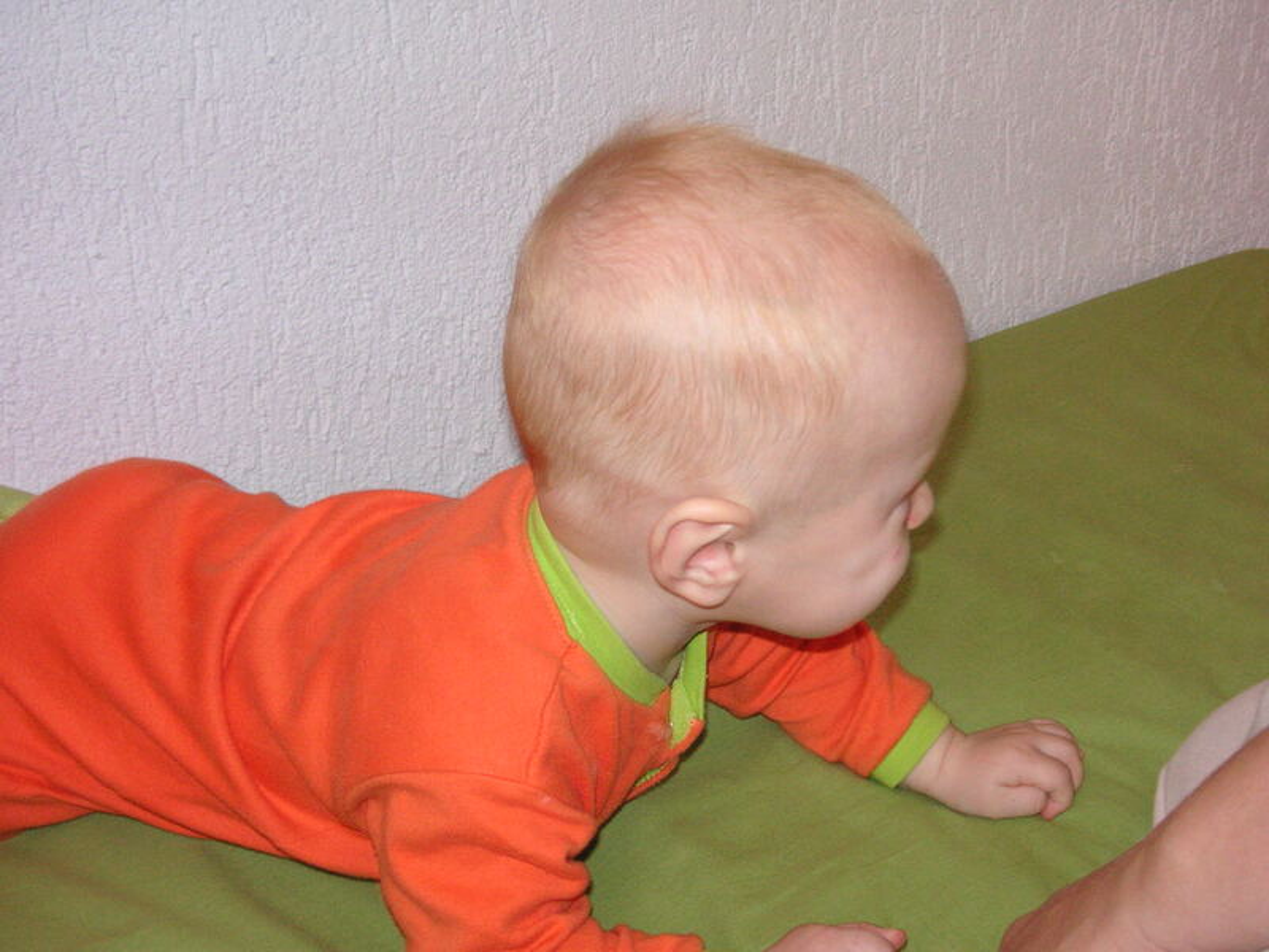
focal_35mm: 44
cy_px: 476
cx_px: 634
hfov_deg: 42.9
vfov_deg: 32.9
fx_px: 1613
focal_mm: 7.3
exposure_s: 1/45
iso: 160
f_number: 3.1
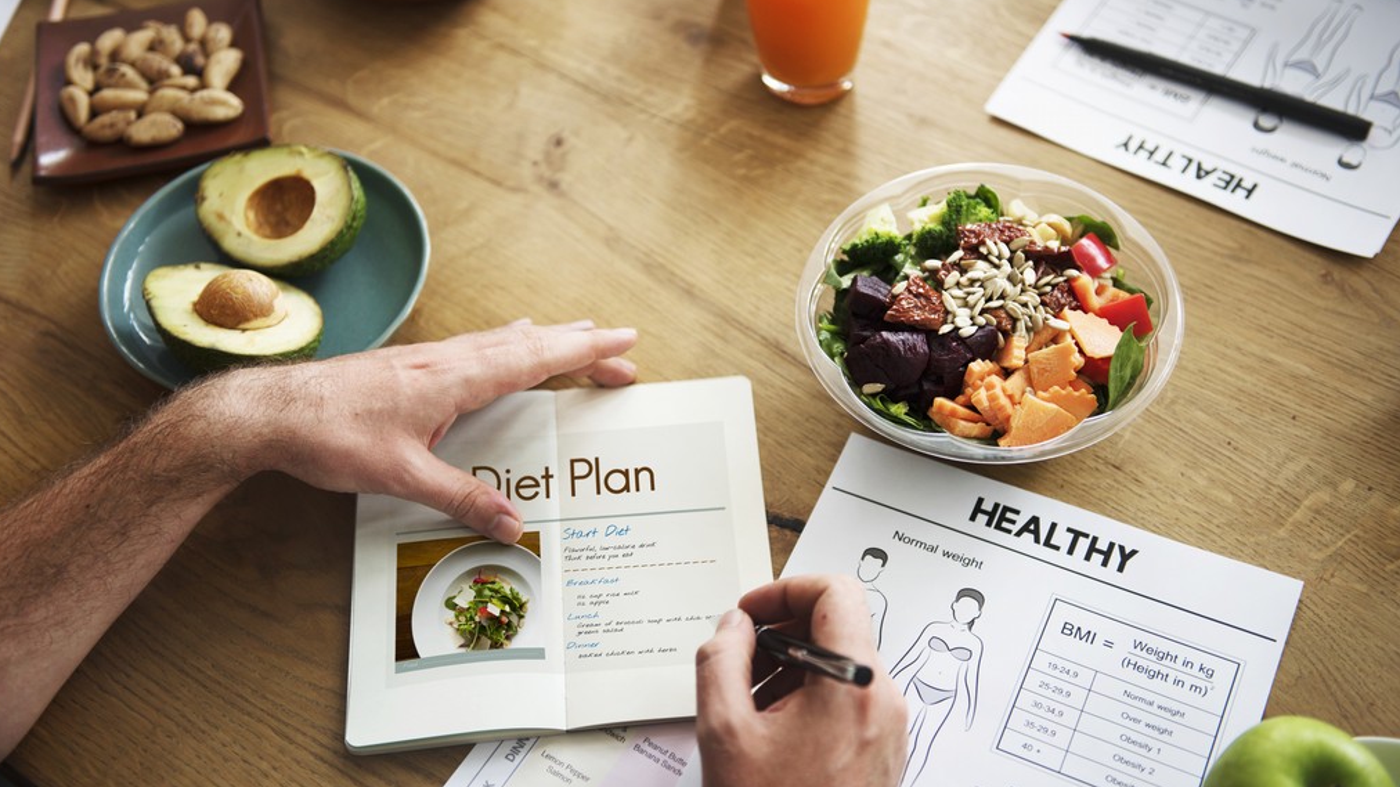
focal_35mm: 53
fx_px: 1967
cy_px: 355
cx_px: 693
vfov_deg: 22.6
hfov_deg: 39.2
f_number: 2.8
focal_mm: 50
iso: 200
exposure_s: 1/160
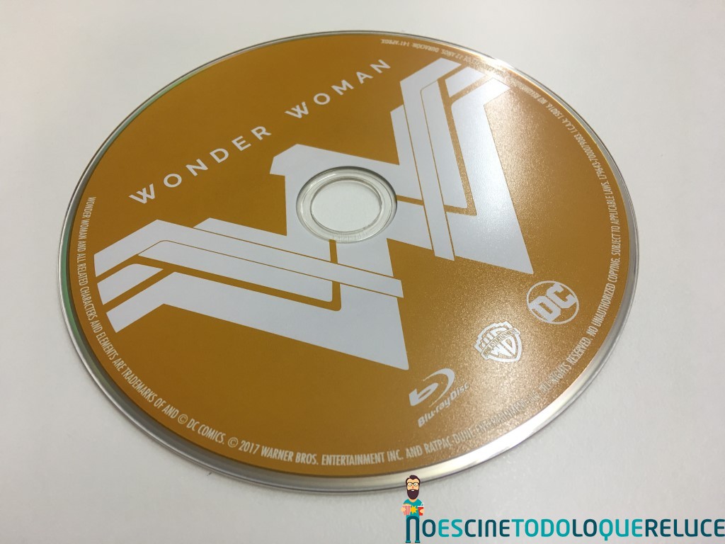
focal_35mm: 29
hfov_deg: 61.7
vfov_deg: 48.2
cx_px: 362
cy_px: 272
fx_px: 607
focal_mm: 4.15
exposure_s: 1/17
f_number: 2.2
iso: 32
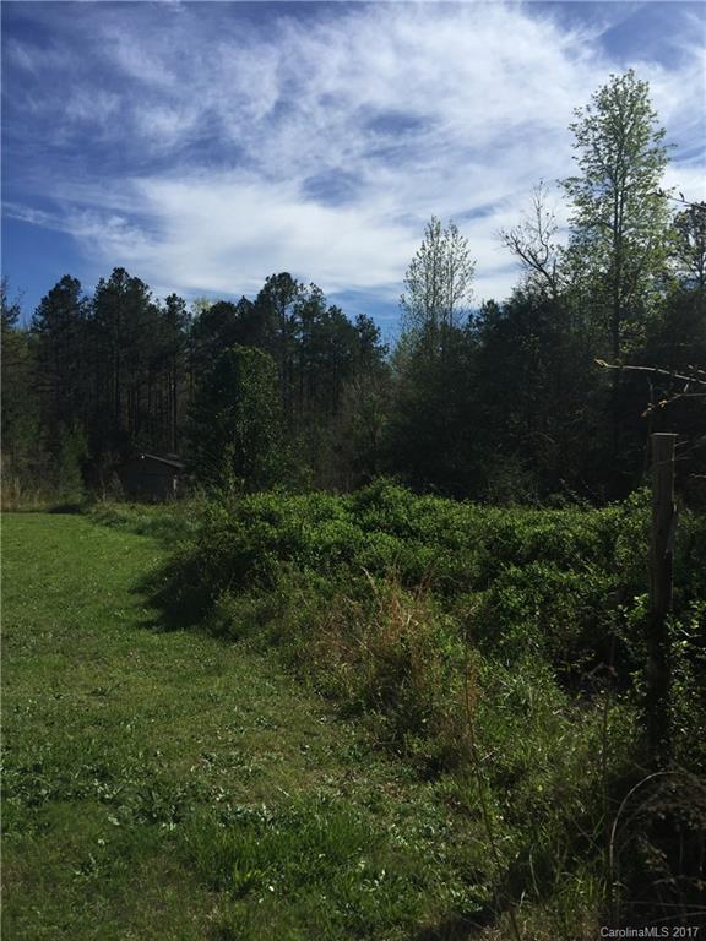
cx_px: 353
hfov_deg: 48.2
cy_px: 470
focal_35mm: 29
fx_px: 789
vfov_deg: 61.7
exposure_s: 1/3049
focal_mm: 4.15
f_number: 2.2
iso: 32
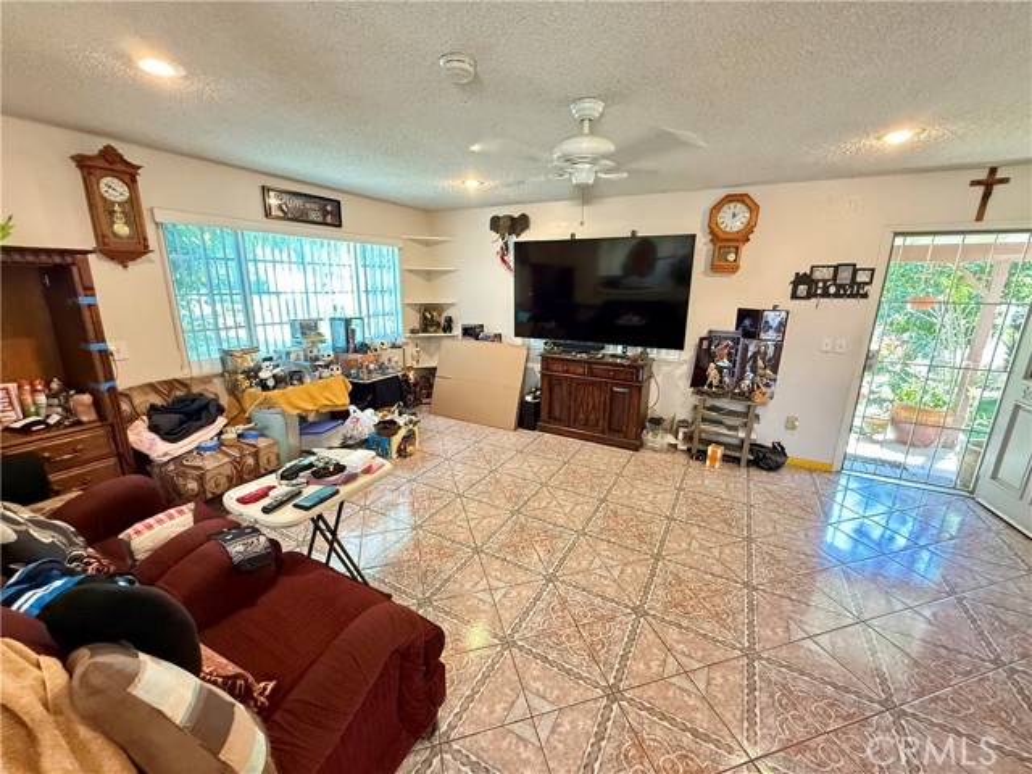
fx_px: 417
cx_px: 516
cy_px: 387
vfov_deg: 85.7
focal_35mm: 14
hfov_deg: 102.1
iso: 800
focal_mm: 2.22
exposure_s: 1/60
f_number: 2.2
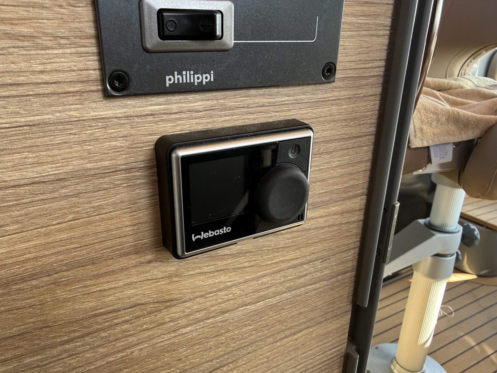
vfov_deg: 54.9
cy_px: 188
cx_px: 257
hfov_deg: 69.4
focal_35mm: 25
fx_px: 359
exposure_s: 1/99
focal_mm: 2.22
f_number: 2.2
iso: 100
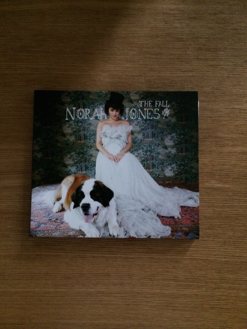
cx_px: 124
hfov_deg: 46.8
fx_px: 285
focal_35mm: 30
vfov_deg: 60.0
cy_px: 164
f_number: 2.2
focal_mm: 4.12
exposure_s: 1/15
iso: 400
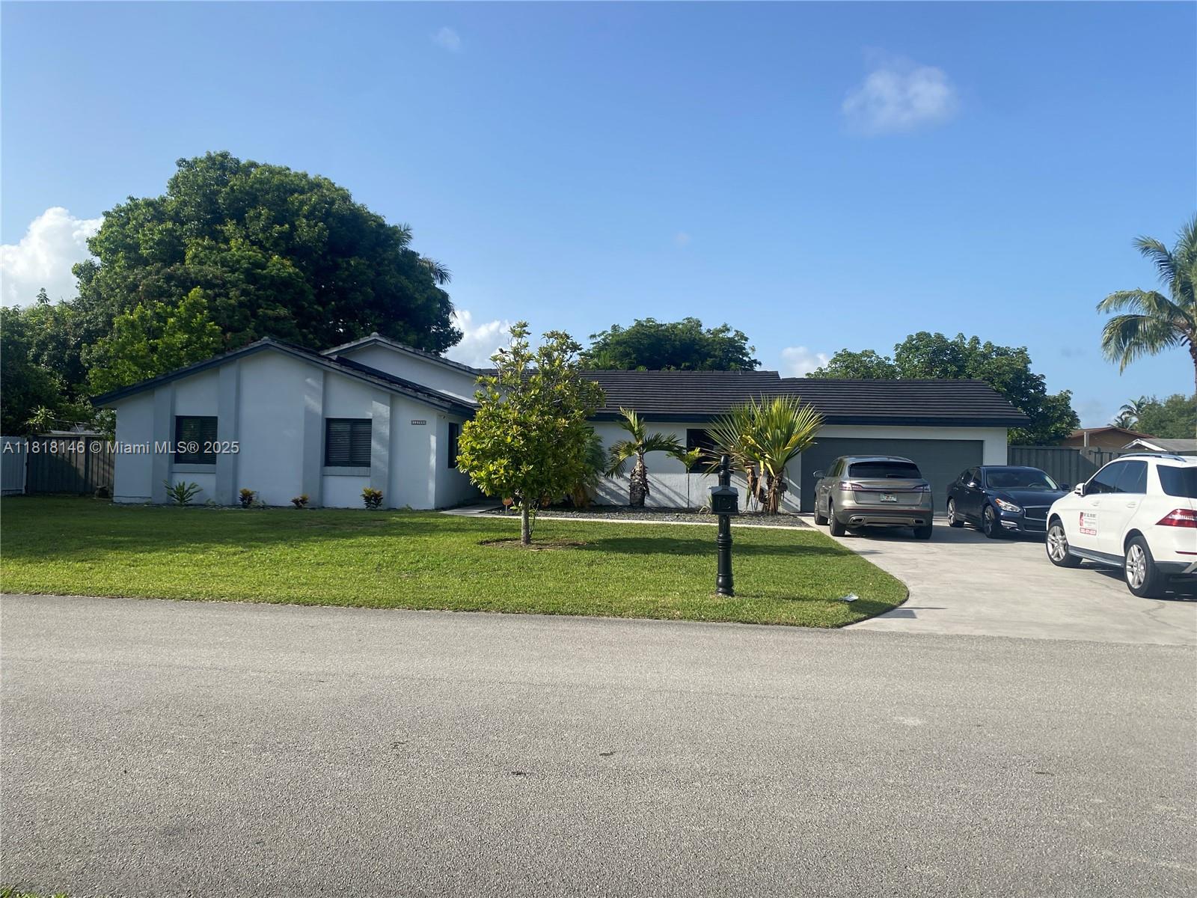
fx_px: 899
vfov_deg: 53.1
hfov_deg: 67.3
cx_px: 598
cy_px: 449
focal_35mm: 26
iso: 32
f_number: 1.8
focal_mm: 4.25
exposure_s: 1/2625
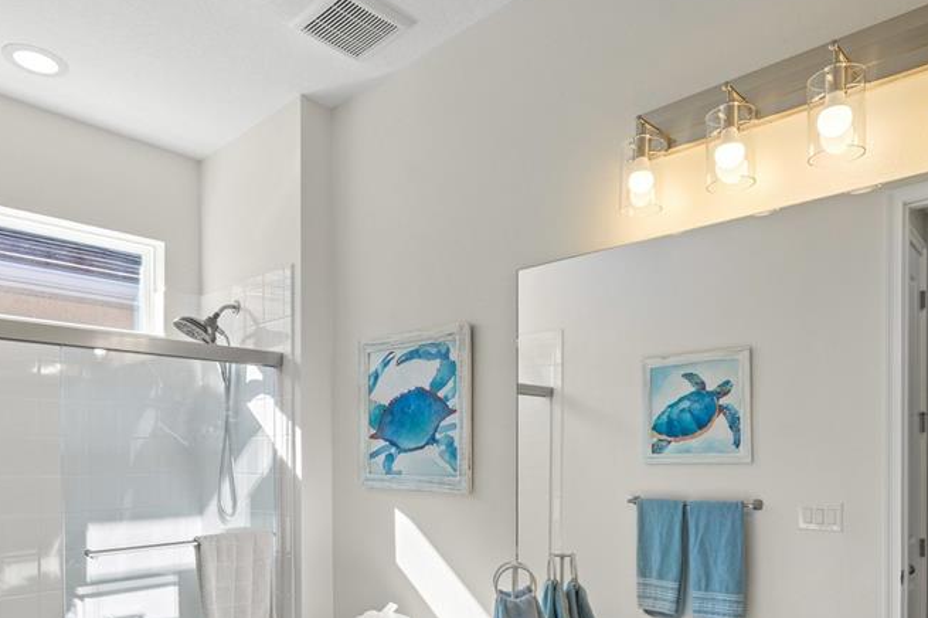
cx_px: 443
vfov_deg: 49.8
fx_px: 644
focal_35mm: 25
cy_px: 439
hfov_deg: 71.5
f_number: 6.3
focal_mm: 16
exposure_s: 1/20
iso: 250
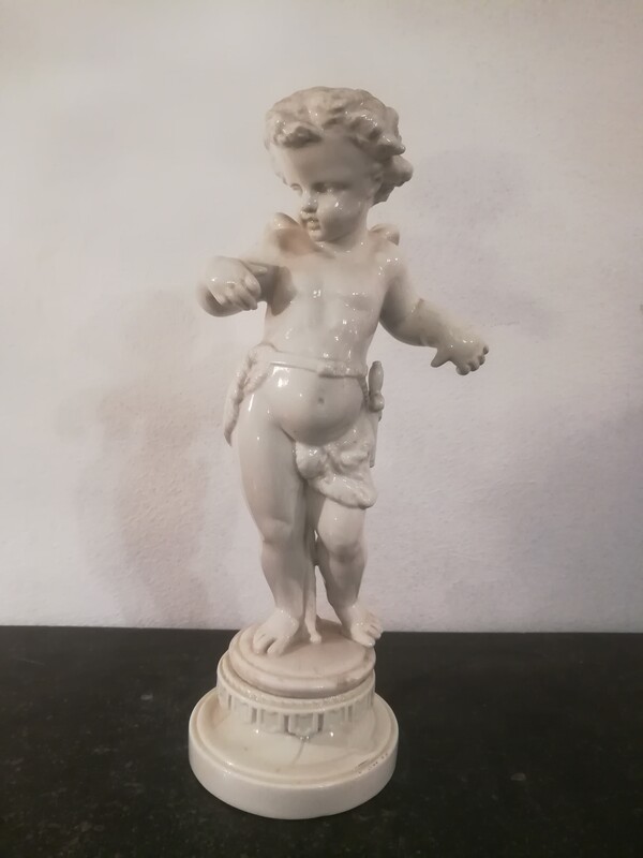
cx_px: 322
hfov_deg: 53.1
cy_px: 429
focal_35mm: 26
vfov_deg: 67.3
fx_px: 644
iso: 400
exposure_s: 1/25
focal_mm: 3.83
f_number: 2.2
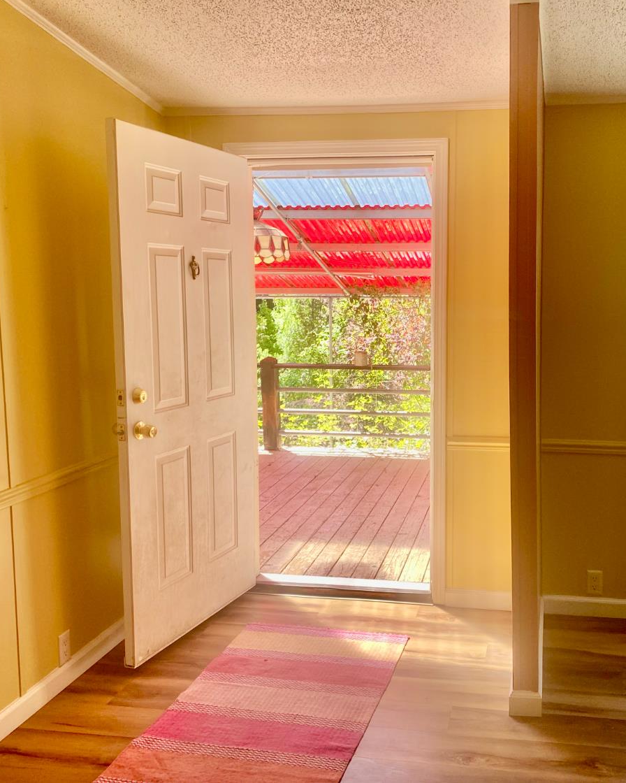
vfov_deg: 52.8
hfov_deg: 42.8
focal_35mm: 34
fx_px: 787
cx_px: 418
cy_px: 390
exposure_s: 1/122
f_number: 1.8
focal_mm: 4.25
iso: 40
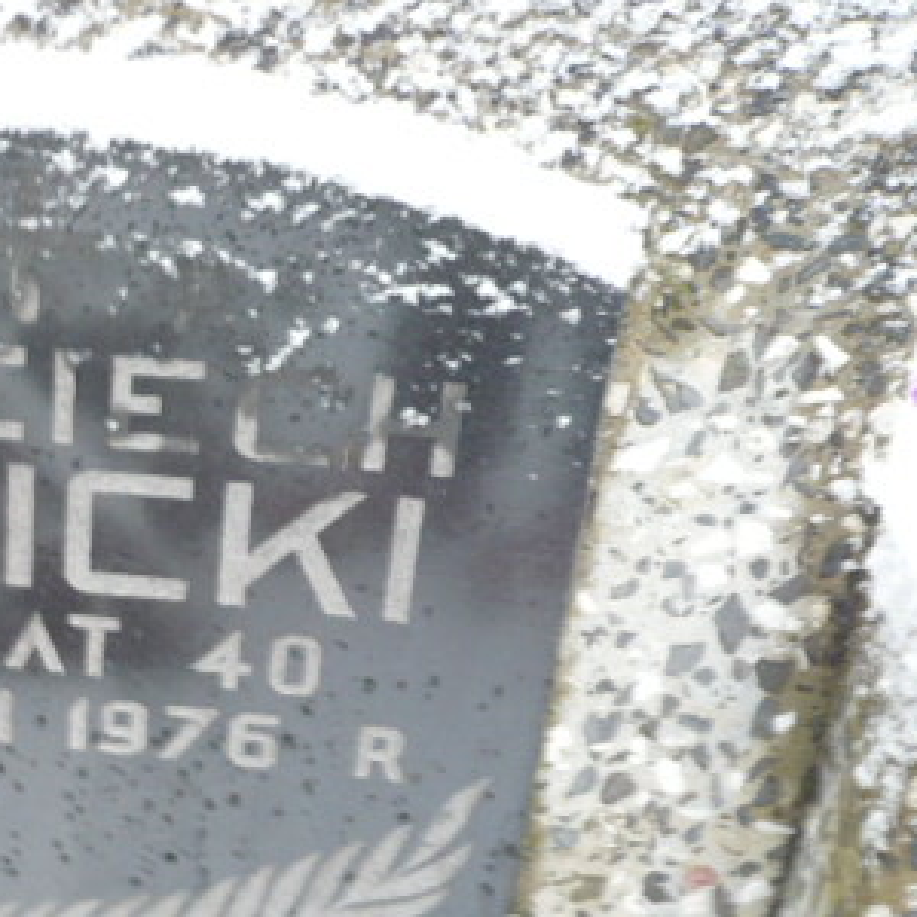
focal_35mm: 66
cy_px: 651
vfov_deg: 25.9
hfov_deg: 25.0
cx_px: 31
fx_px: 1978
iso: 200
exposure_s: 1/25
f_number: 2.8
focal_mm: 5.8
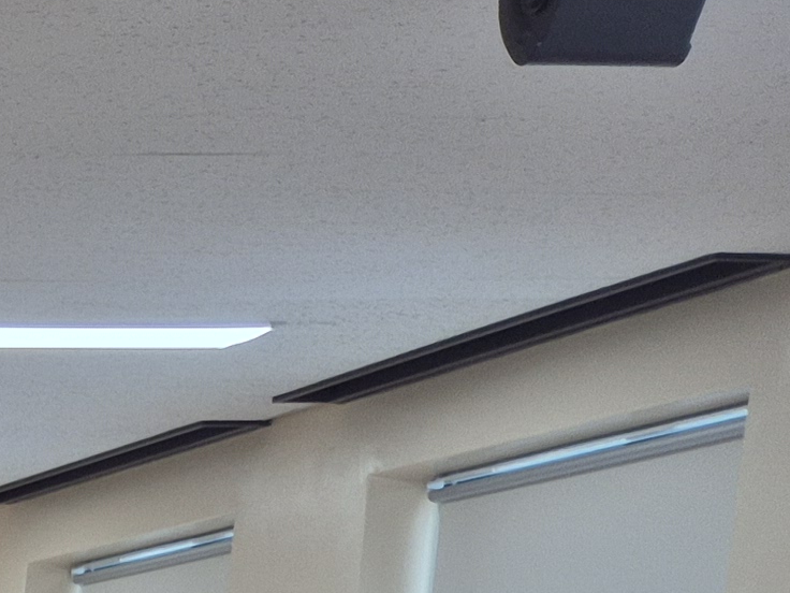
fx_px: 2853
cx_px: -1142
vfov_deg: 10.7
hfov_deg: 12.3
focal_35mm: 125
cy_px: 1252
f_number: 1.8
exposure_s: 1/120
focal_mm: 5.4
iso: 40
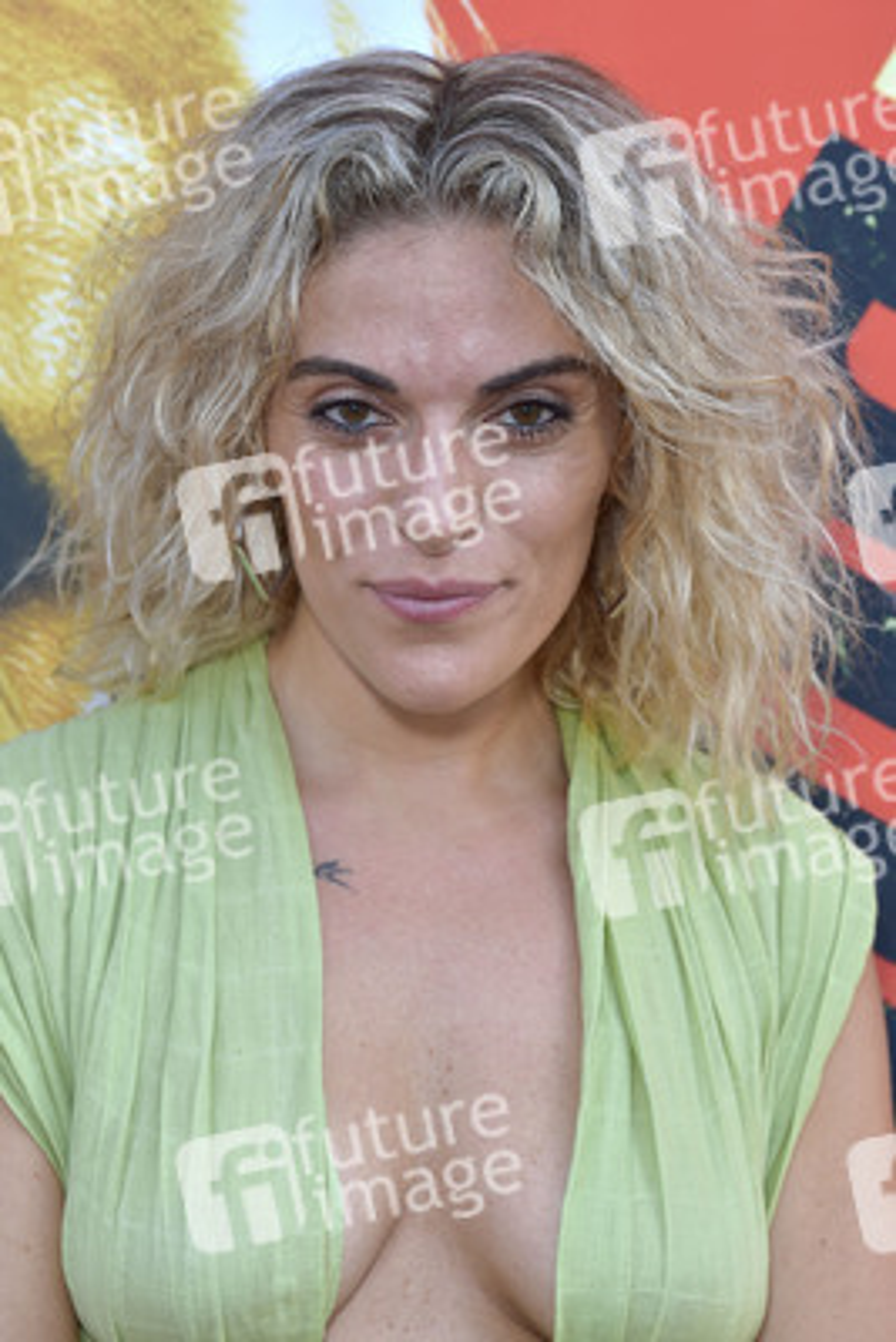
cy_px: 671
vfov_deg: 17.1
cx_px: 448
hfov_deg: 11.4
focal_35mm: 120
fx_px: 4476
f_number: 6.3
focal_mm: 120
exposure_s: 1/250
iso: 250
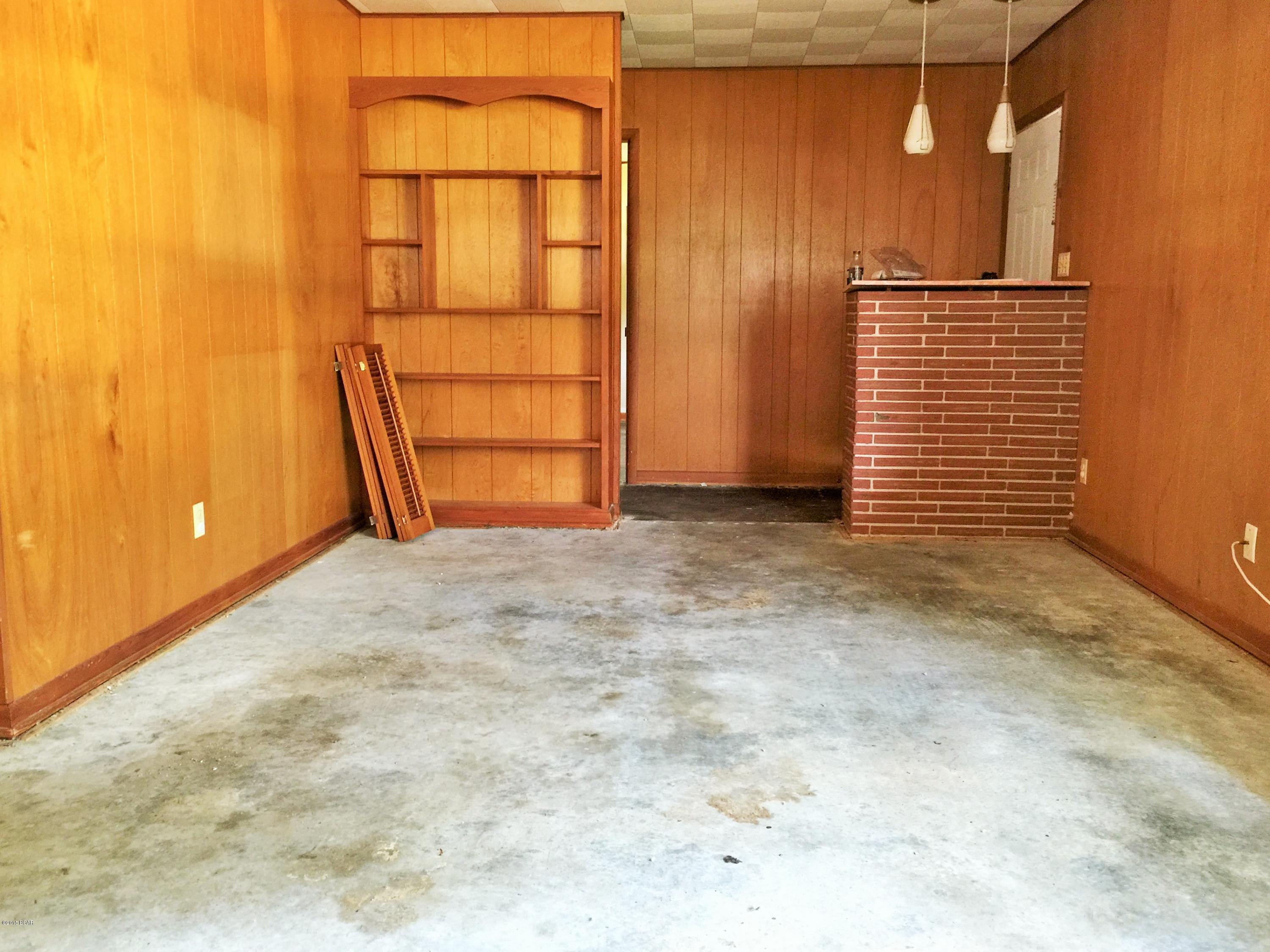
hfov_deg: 61.7
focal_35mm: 29
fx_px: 1064
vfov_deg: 48.2
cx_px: 635
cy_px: 476
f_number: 2.2
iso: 64
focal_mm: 4.15
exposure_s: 1/4
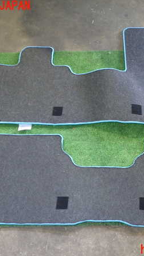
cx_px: 98
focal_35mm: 44
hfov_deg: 26.9
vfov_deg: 46.4
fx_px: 299
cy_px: 128
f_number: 2.3
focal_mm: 5.4
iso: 500
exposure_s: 1/30
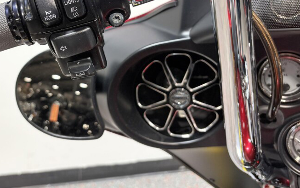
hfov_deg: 43.1
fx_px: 368
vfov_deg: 28.0
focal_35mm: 45
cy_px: 39
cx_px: 77
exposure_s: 1/120
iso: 50
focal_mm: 5.96
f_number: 1.6
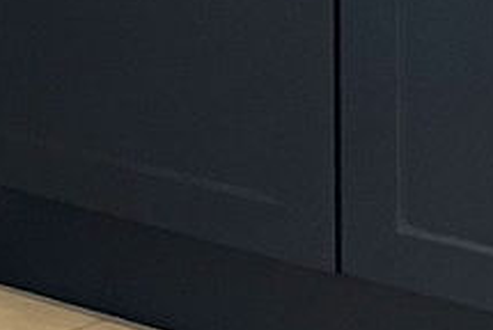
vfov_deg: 6.4
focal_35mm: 201
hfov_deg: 8.9
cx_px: -816
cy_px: -603
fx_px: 2756
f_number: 1.6
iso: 100
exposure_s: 1/50
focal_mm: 5.1
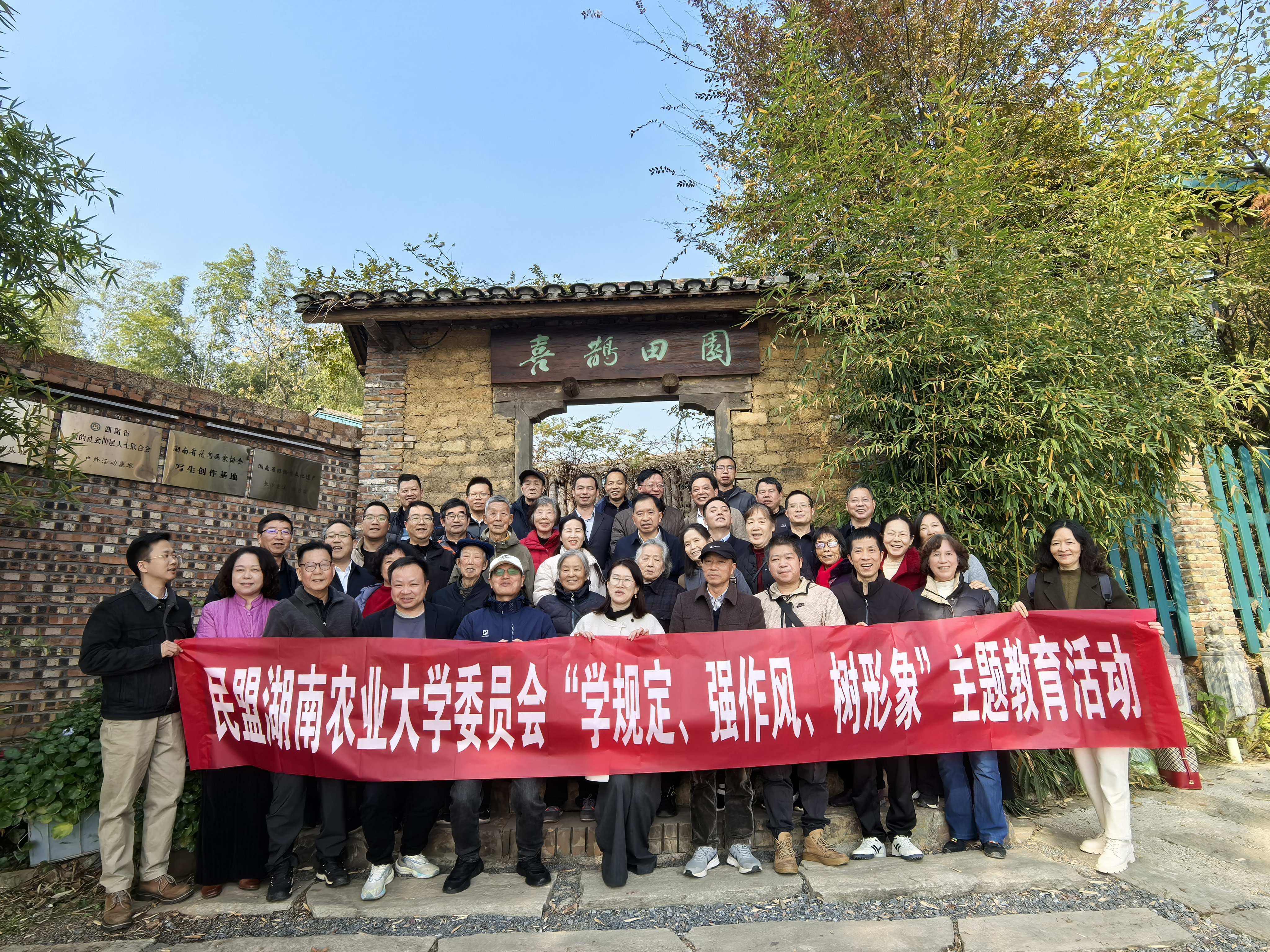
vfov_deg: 68.7
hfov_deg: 84.7
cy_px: 476
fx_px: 697
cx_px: 635
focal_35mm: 19
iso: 50
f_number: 2.2
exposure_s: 1/430
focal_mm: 1.95
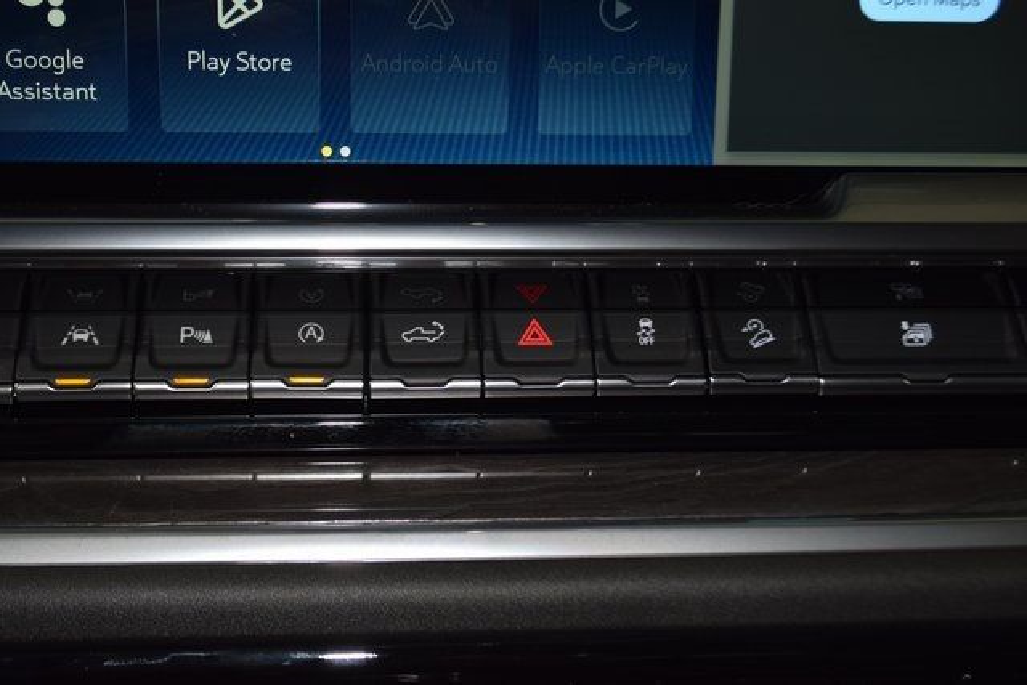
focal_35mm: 57
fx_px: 1626
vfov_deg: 23.8
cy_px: 342
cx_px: 514
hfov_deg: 35.0
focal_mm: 38
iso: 560
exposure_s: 1/30
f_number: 5
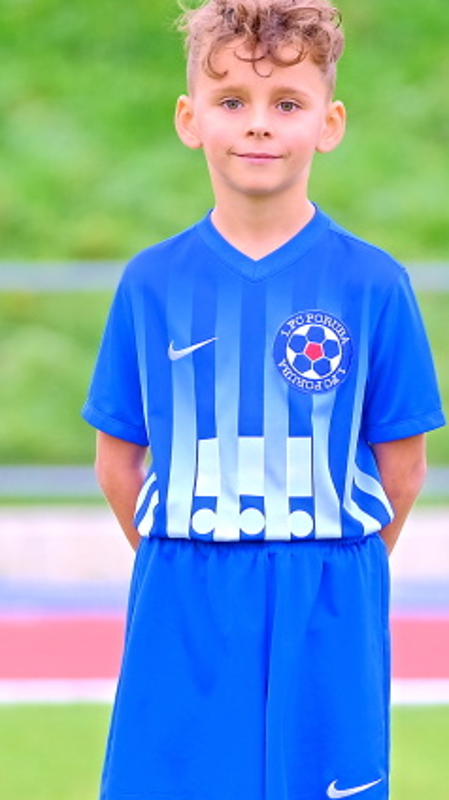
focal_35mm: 364
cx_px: 252
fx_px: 7717
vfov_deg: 5.9
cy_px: 584
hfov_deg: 3.3
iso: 320
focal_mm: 140
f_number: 2.8
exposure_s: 1/100
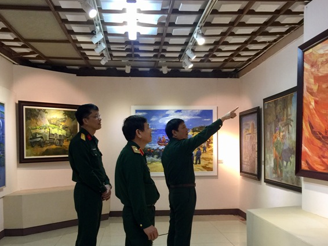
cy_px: 163
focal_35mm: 41
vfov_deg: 34.8
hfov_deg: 45.8
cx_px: 172
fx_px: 388
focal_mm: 4.15
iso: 80
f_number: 2.2
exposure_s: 1/33
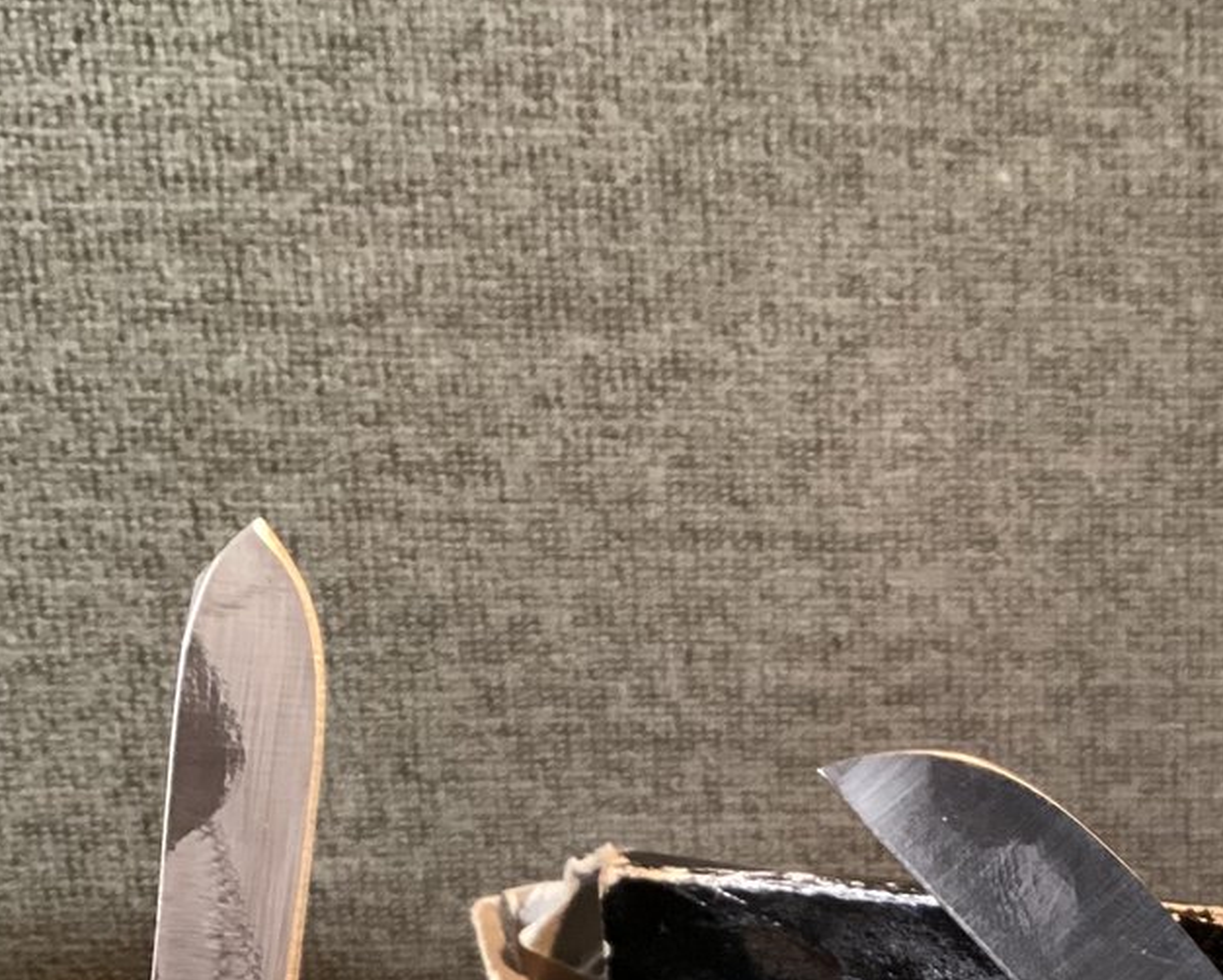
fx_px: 2643
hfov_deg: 25.4
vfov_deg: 20.3
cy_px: 1000
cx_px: 1045
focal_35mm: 73
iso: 400
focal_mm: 3.3
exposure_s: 1/30
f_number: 2.4
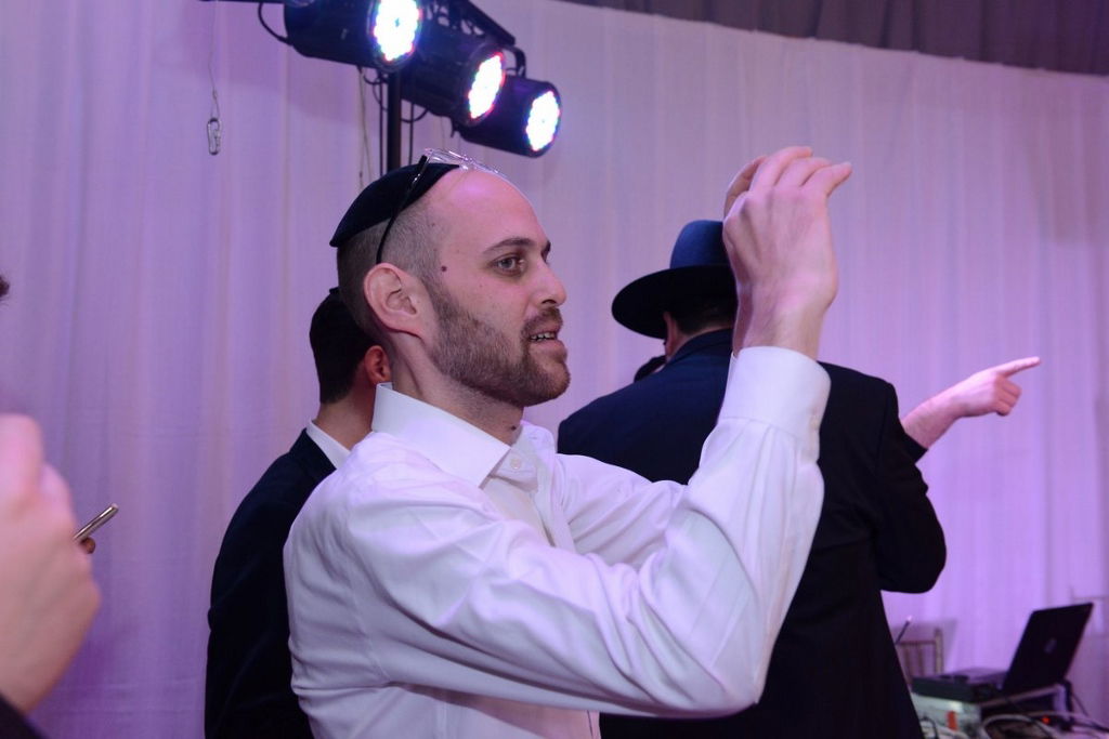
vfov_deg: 30.5
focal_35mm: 44
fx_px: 1356
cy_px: 370
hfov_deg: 44.5
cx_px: 554
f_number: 5.6
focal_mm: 44
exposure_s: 1/100
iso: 2500
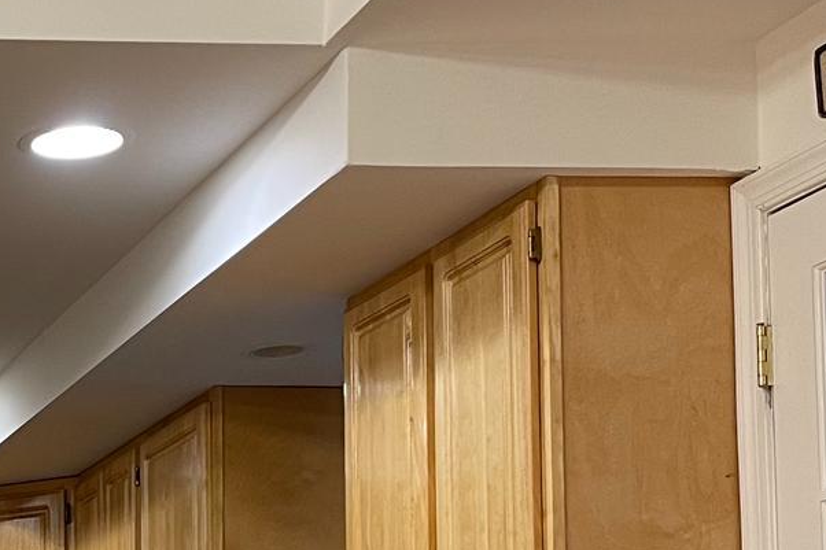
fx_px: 2110
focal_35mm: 92
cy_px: 709
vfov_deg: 14.3
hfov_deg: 19.5
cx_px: -386
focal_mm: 5.1
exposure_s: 1/60
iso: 100
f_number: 1.6
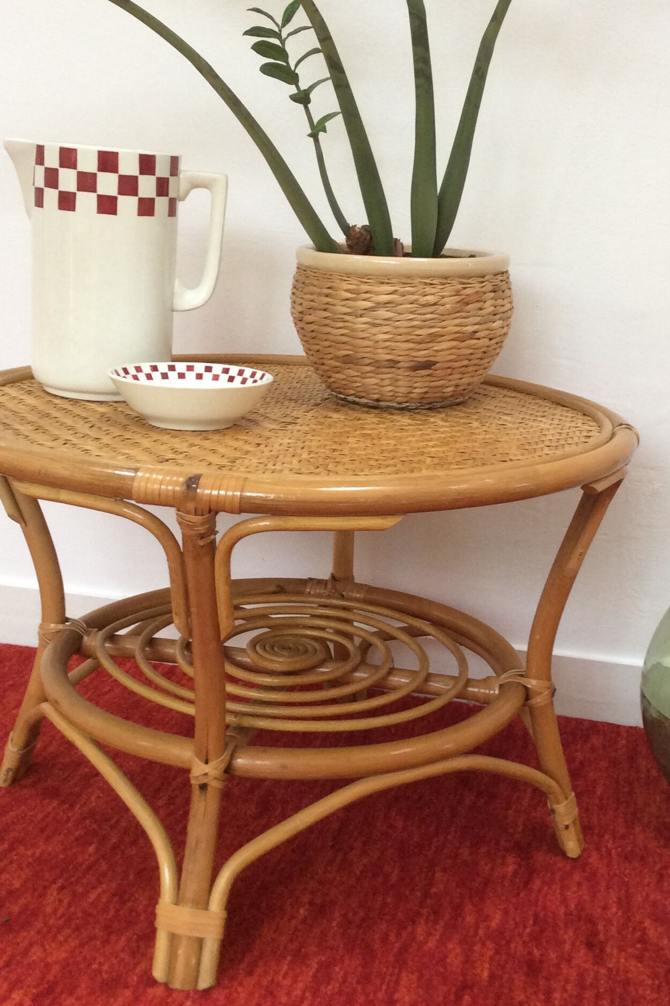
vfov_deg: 42.7
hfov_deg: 29.1
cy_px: 441
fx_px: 1285
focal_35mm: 46
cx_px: 425
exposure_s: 1/25
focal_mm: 3.3
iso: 100
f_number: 2.4
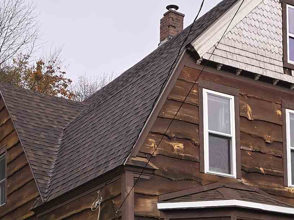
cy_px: 278
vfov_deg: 16.2
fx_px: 739
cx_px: 225
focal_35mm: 87
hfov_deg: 22.3
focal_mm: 6.3
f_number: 1.7
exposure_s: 1/212
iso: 12
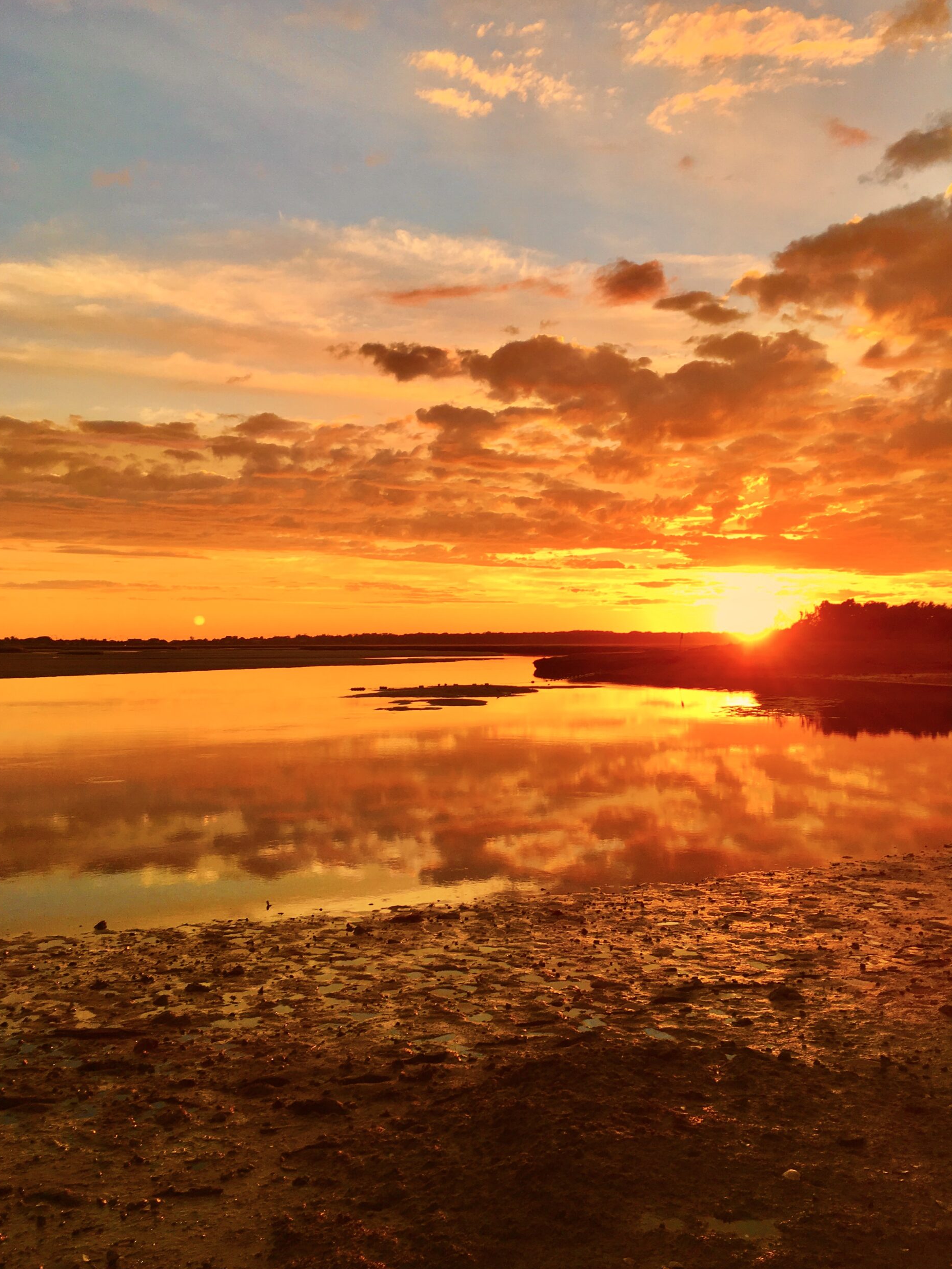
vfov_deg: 60.0
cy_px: 642
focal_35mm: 30
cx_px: 471
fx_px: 1100
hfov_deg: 46.8
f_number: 2.2
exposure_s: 1/442
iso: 25
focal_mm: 4.15
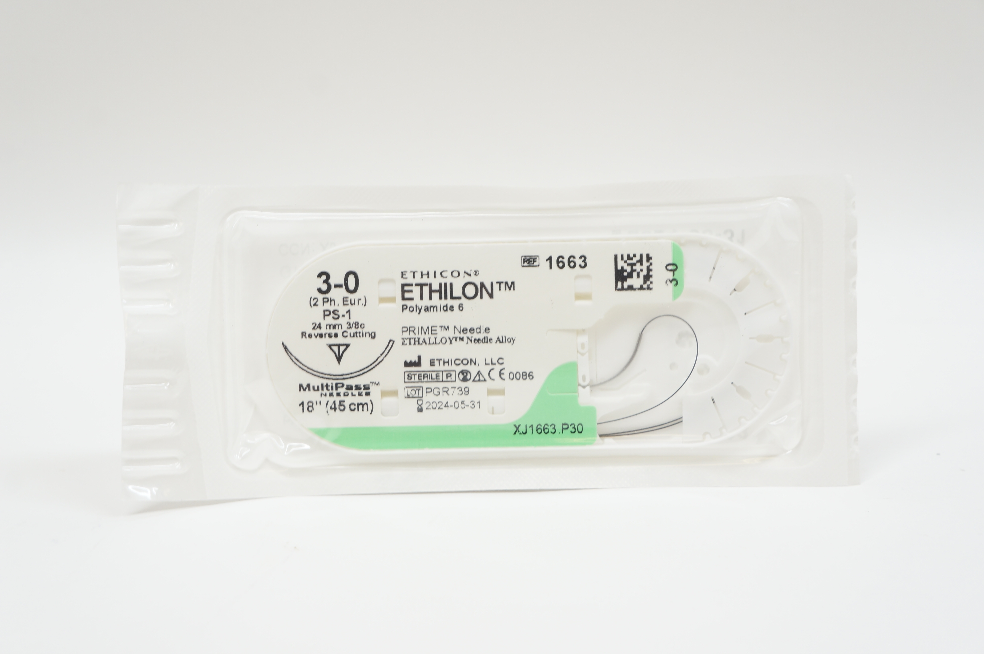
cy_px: 327
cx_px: 492
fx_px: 1311
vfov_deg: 28.0
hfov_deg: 41.2
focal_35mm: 48
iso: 400
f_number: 7.1
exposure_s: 1/40
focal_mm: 32
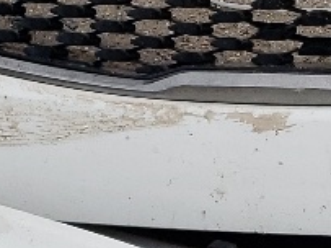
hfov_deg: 9.4
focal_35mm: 205
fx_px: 1959
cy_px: 388
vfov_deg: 7.1
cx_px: 488
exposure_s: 1/10000
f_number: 1.5
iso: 50
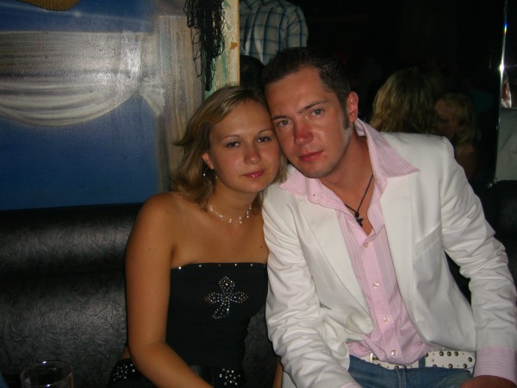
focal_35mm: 38
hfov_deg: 49.0
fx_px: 568
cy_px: 194
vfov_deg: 37.7
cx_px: 258
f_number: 2.8
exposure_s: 1/60
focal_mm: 7.9
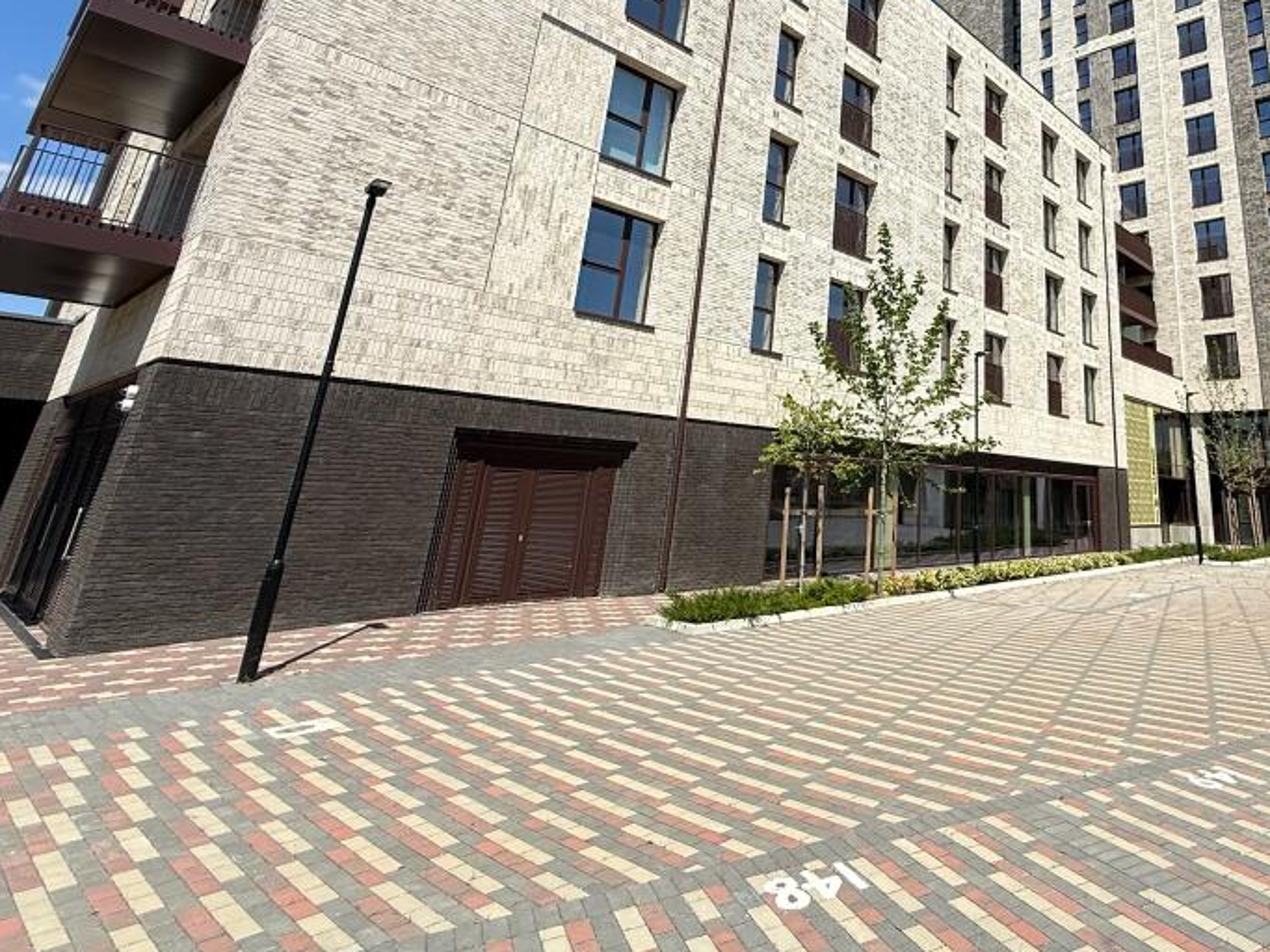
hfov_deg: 74.1
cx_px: 933
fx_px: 770
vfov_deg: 60.5
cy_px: 257
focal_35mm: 21
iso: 50
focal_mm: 2.22
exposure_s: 1/1368
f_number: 2.2
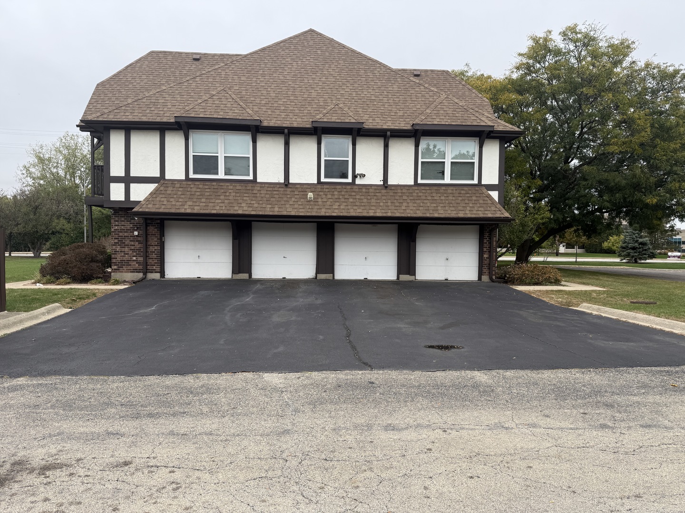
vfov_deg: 56.8
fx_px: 475
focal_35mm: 24
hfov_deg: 71.6
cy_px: 256
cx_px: 342
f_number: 1.78
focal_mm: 6.76
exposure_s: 1/757
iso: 80
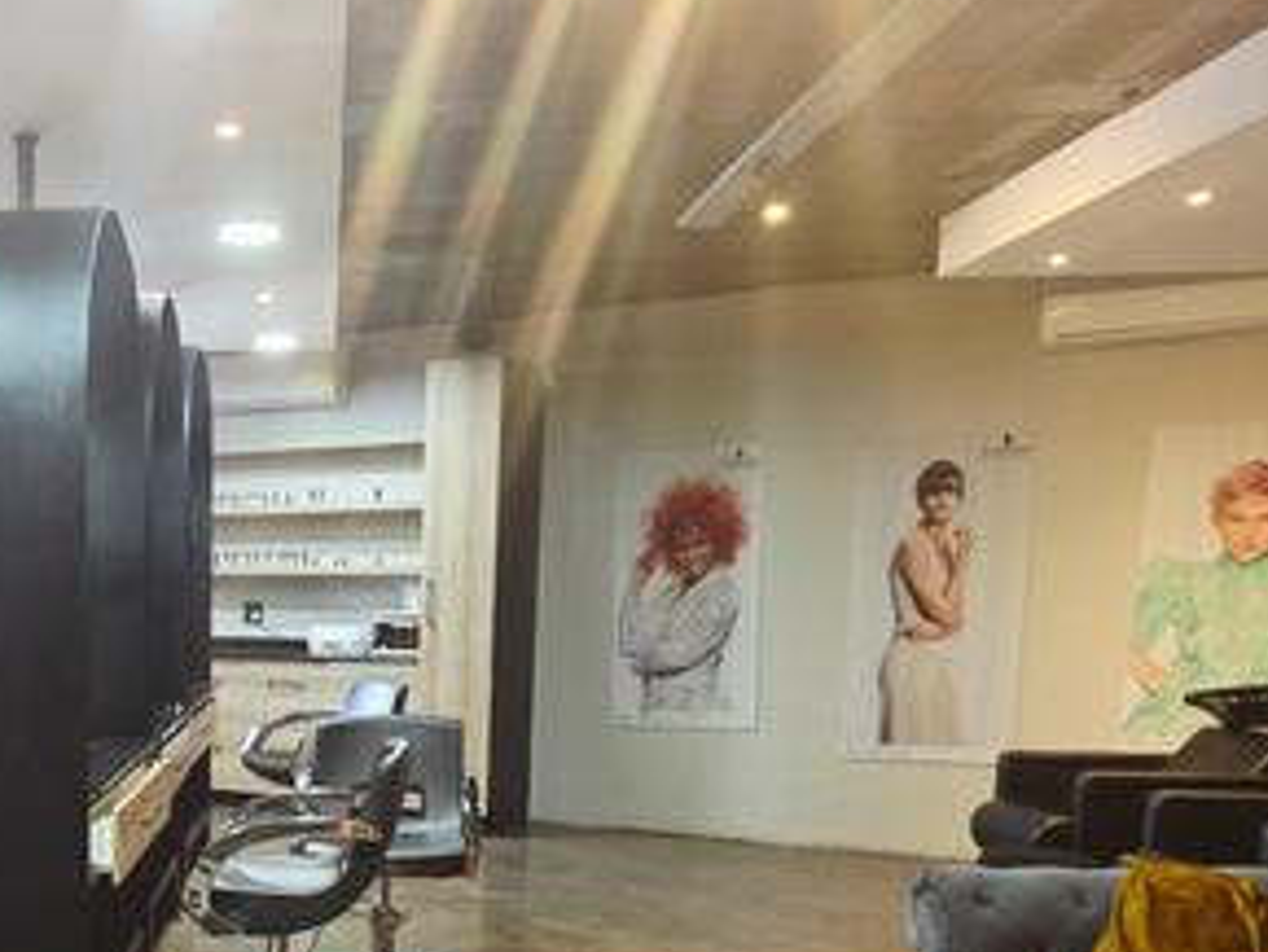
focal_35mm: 36
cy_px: 790
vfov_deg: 37.9
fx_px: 1319
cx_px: 180
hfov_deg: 47.3
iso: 250
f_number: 1.9
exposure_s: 1/50
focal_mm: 2.2
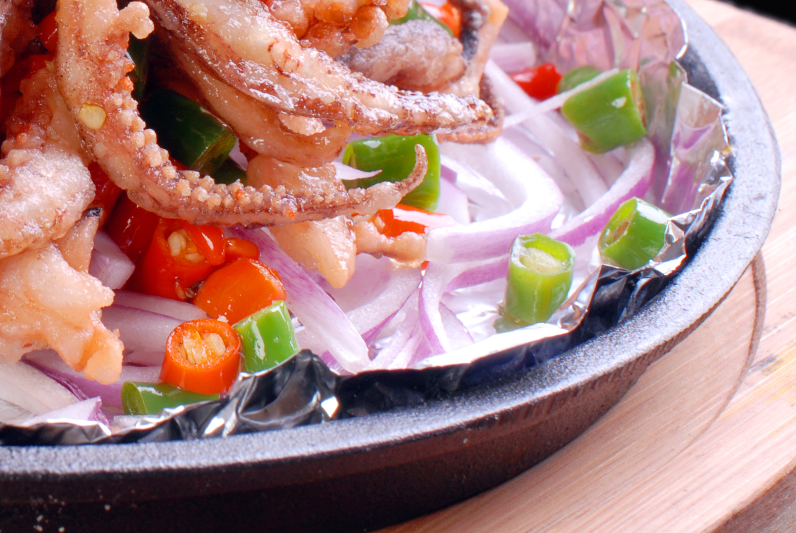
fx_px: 3941
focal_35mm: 178
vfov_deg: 7.7
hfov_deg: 11.3
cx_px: -127
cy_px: -95
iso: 100
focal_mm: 50
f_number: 11
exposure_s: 1/200
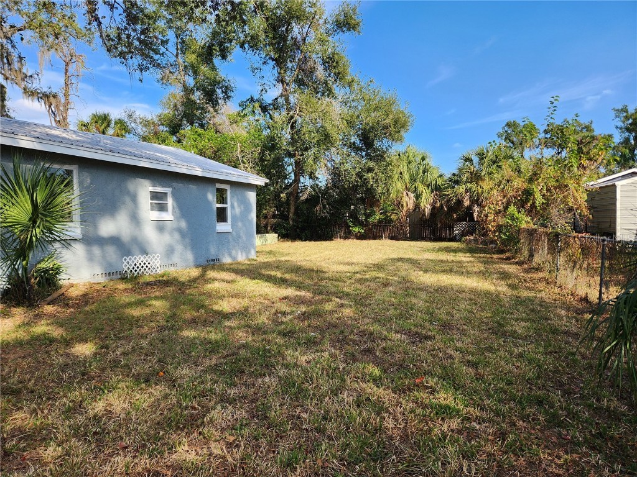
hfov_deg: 73.9
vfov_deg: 58.9
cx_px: 318
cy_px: 238
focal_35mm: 23
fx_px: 423
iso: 20
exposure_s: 1/645
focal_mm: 5.4
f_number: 1.8
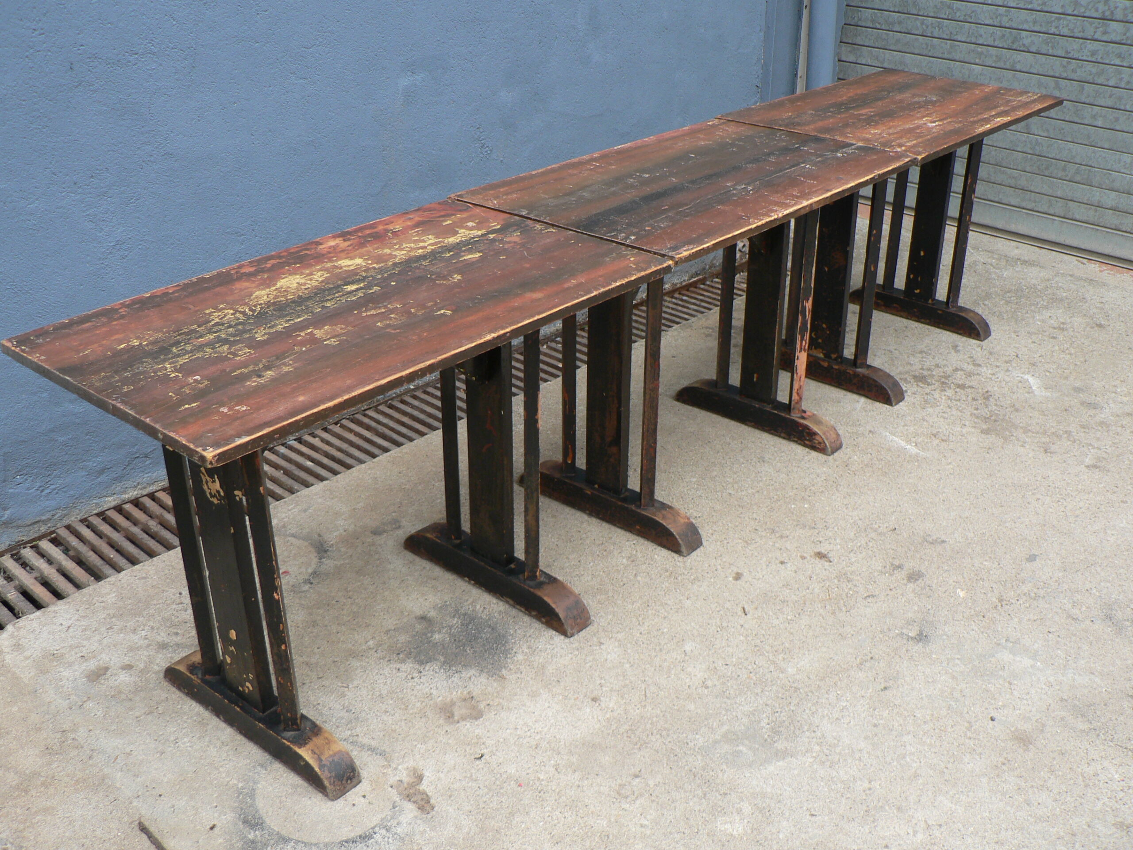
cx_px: 566
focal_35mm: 36
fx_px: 1178
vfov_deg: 39.7
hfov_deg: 51.4
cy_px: 425
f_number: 2.8
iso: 80
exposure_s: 1/160
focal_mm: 6
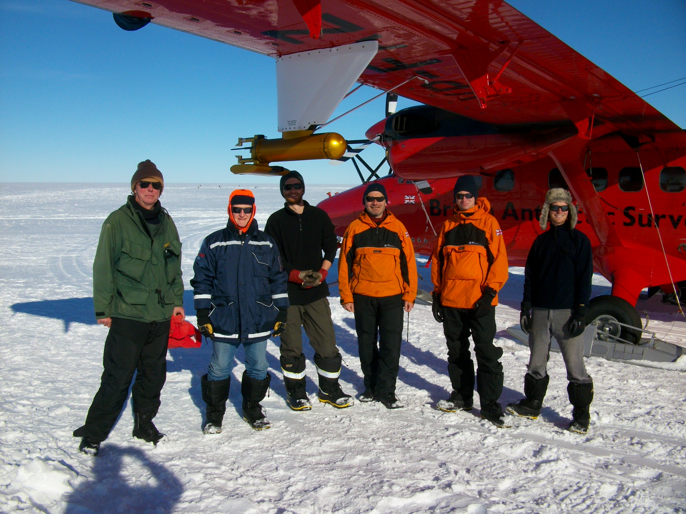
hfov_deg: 54.0
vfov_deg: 41.8
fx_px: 674
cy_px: 257
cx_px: 343
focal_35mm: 34
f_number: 5.5
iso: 80
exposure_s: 1/1004
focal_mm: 5.7
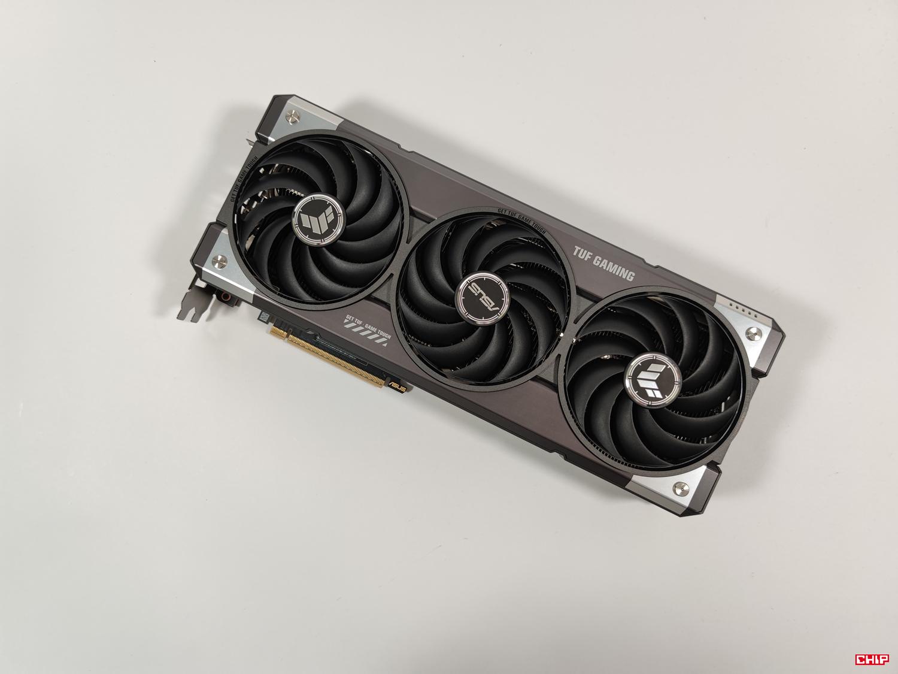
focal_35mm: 25
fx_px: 649
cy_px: 337
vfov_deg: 54.9
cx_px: 449
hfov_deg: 69.4
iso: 75
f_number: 1.85
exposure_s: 1/100
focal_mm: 6.78
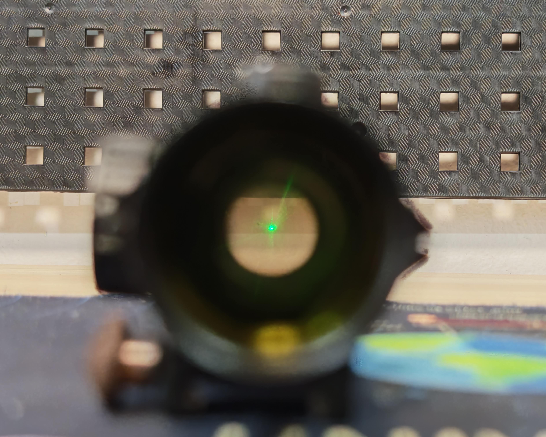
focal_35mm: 51
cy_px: 223
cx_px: 269
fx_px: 824
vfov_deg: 29.7
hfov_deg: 36.7
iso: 200
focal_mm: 6.83
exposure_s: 1/50
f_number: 1.4
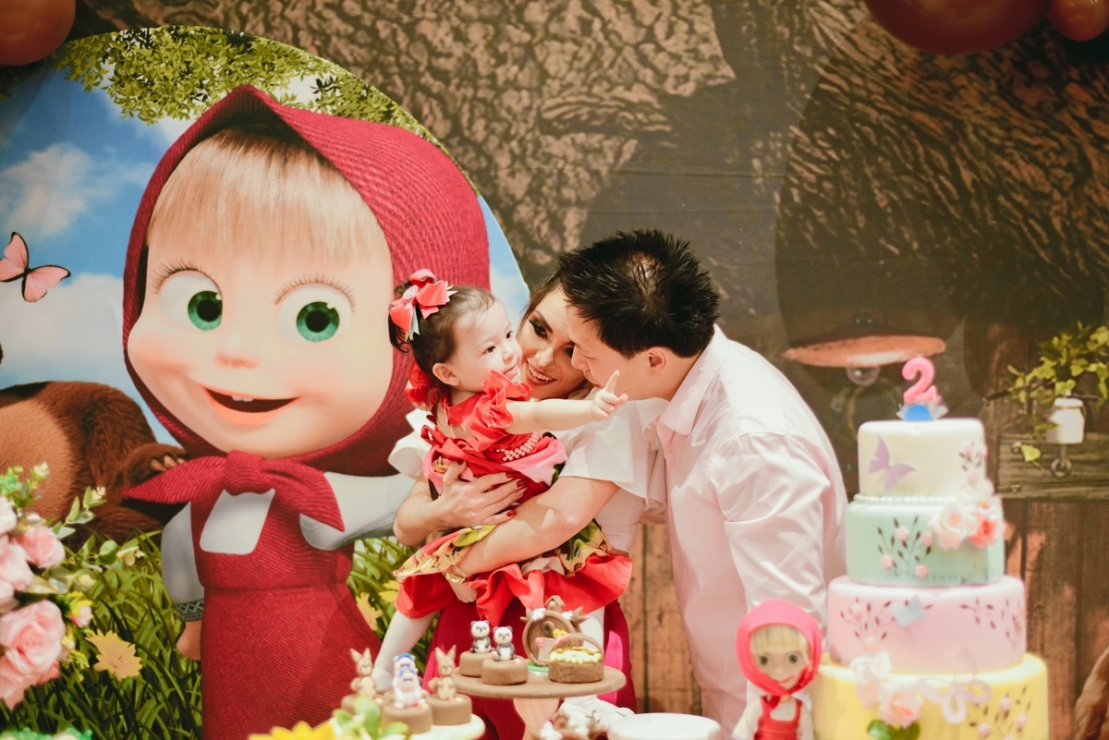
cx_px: 554
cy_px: 370
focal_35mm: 50
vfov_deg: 27.0
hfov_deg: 39.6
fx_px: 1541
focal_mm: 50
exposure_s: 1/250
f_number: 2.2
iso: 800
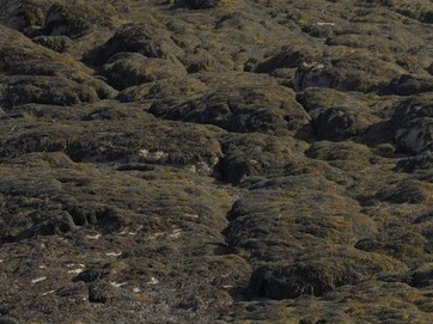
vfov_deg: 3.3
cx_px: -447
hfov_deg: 4.4
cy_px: -153
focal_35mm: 446
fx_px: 5575
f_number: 8.5
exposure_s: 1/160
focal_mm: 70
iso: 100
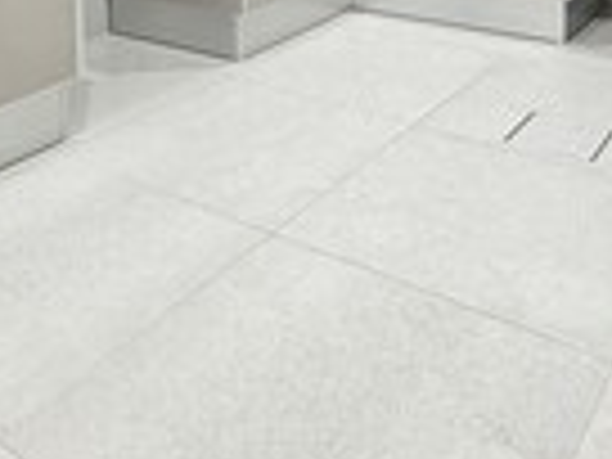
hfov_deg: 40.3
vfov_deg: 24.5
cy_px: -218
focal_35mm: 47
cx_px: 259
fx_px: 831
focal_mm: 2.22
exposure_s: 1/50
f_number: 2.2
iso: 250
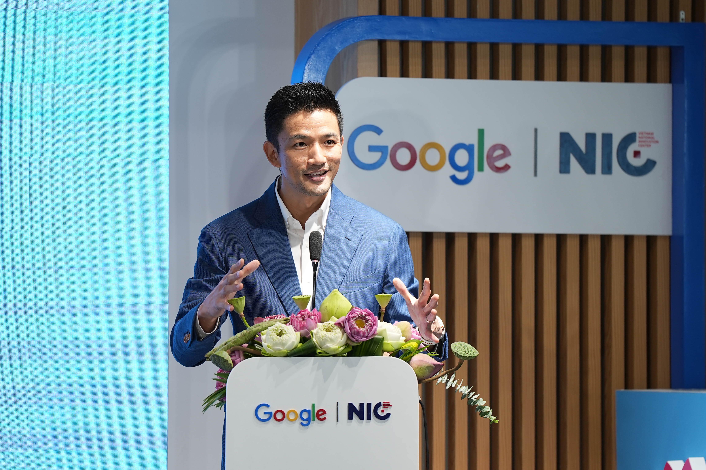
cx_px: 353
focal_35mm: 300
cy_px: 235
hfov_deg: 6.9
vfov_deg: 4.6
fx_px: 5883
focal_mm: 200
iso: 320
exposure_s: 1/125
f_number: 2.8
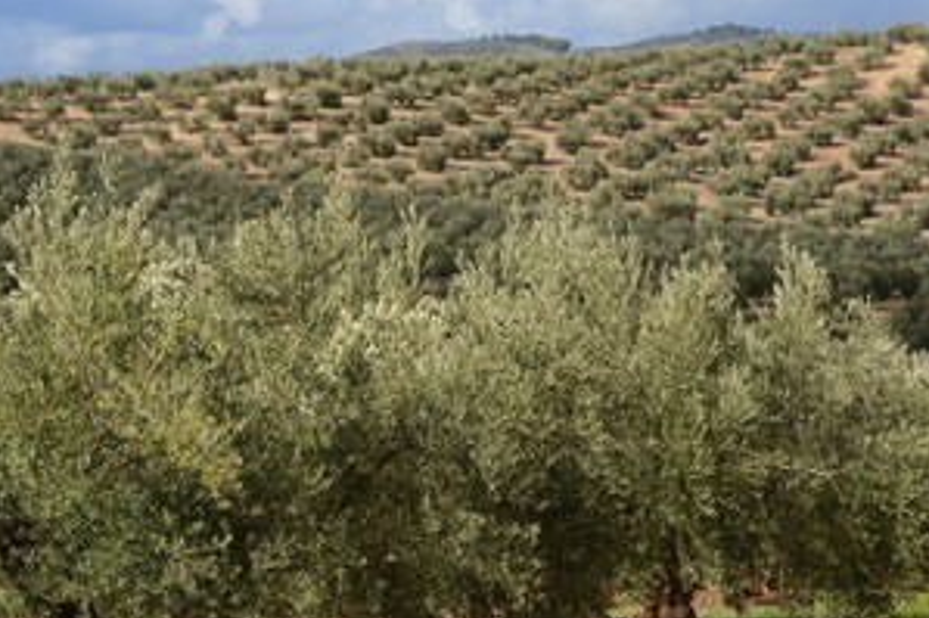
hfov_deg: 9.8
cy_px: 407
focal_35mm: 211
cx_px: 447
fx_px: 5442
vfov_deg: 6.5
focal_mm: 150
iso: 400
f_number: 9
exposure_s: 1/640
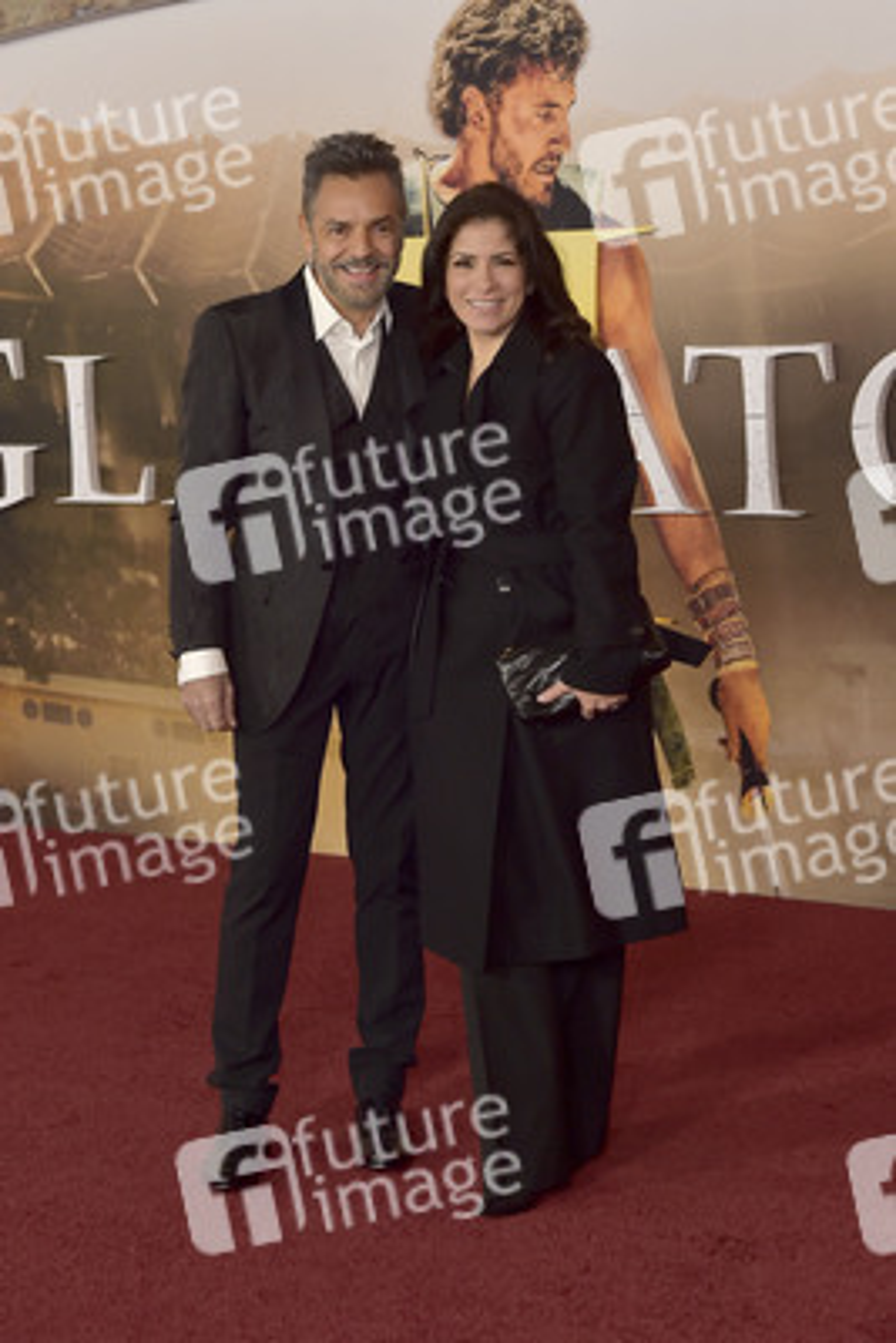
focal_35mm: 70
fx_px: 2611
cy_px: 672
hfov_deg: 19.5
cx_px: 448
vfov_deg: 28.8
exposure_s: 1/250
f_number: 5.6
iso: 1000
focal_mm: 70
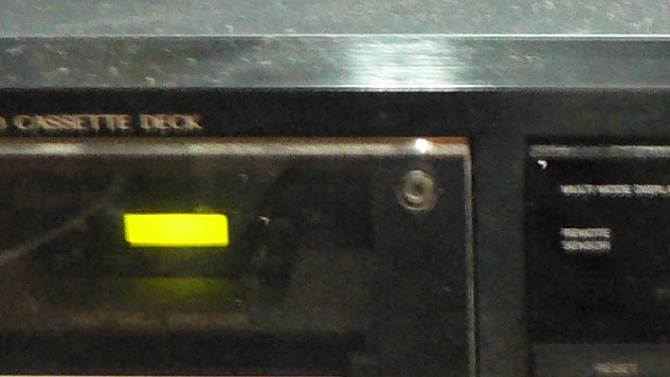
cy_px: 207
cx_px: 678
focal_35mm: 142
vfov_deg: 8.5
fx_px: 2523
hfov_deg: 14.9
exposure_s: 1/4
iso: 400
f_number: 2.8
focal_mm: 6
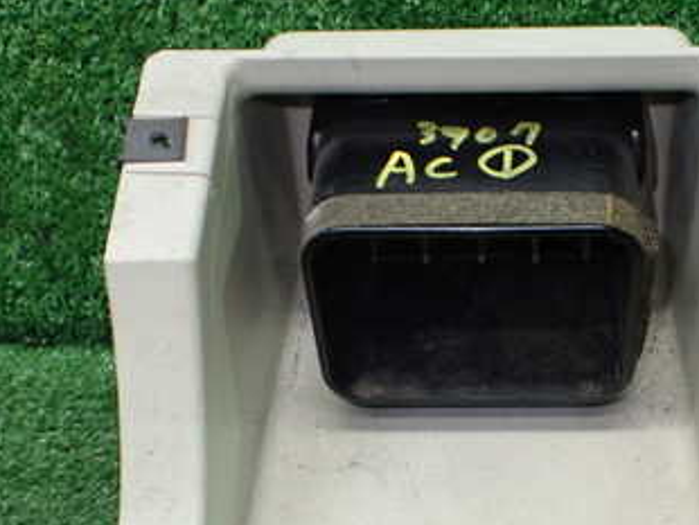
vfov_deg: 25.1
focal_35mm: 58
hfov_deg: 32.8
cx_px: 487
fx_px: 1172
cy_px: 374
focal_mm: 5.4
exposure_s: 1/125
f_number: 2.3
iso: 500
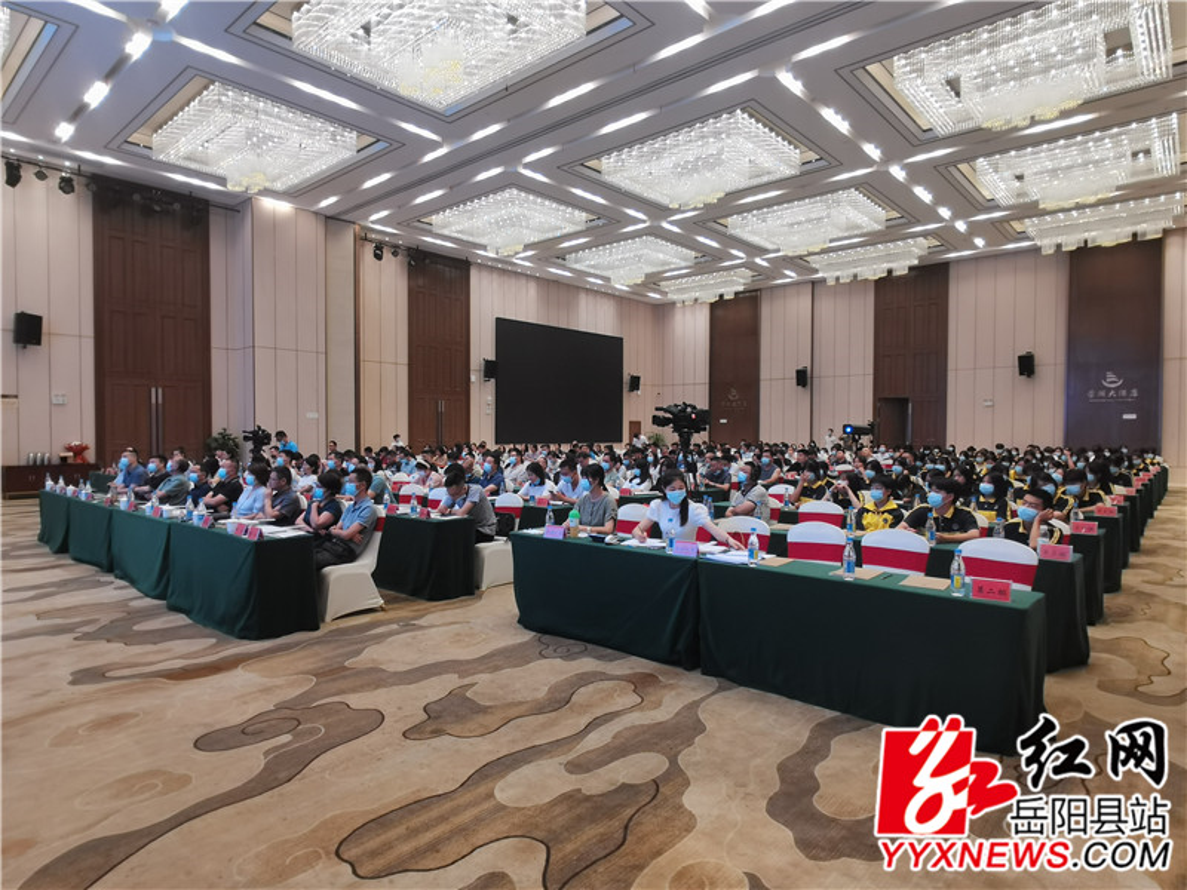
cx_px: 594
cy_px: 445
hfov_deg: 79.0
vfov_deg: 63.4
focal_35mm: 21
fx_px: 720
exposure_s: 1/50
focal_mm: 2.2
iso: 80
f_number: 2.2
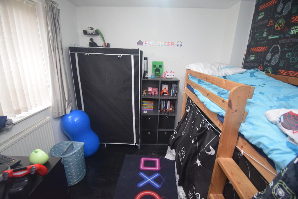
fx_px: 124
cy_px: 100
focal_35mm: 15
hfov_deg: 100.4
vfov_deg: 77.3
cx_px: 149
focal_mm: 10
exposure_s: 1/60
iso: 1400
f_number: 4.5
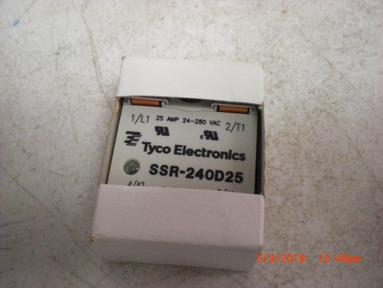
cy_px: 144
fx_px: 420
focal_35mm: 38
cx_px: 192
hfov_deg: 49.0
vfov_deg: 37.7
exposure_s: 1/100
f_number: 3.1
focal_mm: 6.3
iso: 800
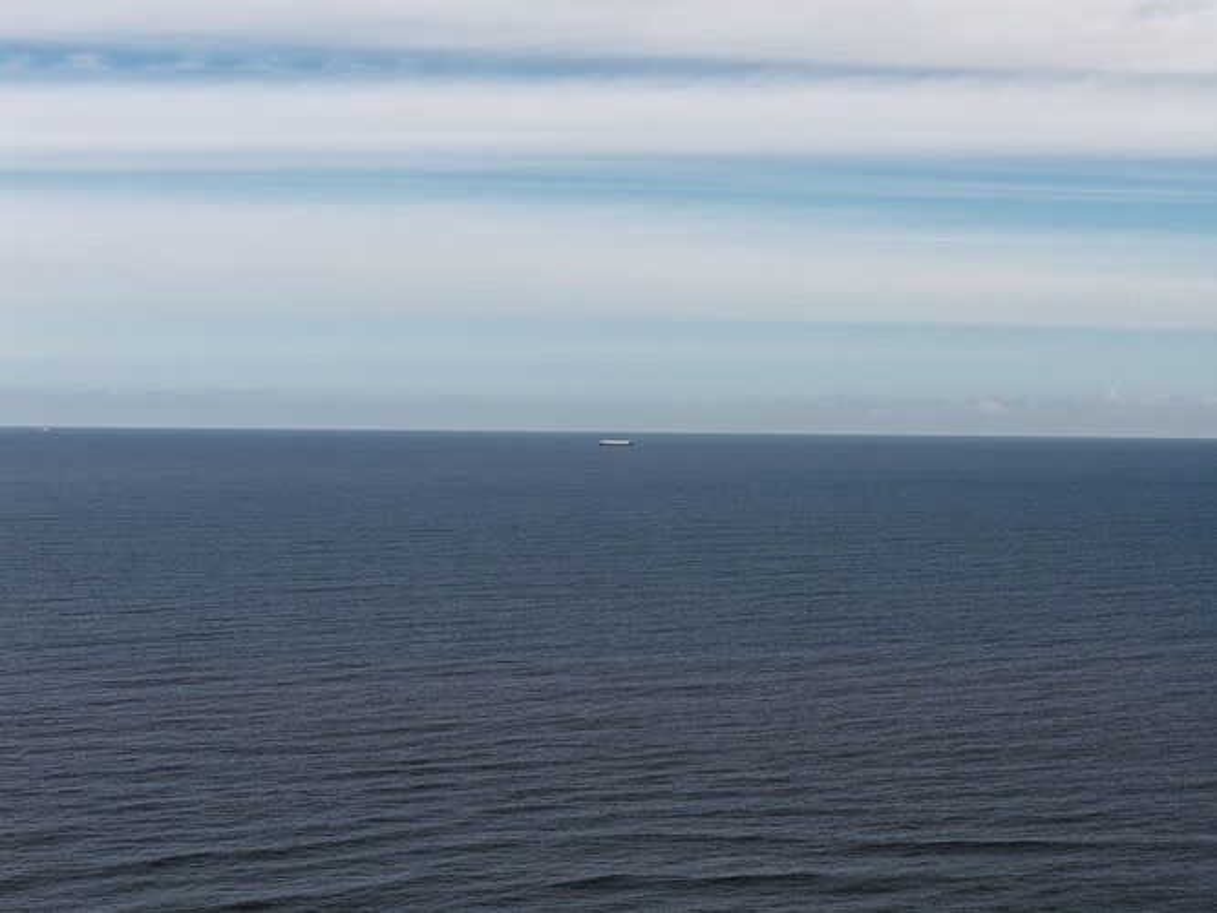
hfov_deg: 27.8
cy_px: 456
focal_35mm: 70
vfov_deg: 21.0
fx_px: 2462
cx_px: 608
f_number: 2.8
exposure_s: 1/240
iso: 100
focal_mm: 19.35
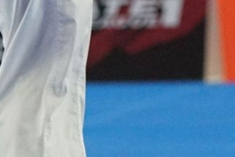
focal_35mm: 1135
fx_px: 7407
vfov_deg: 1.2
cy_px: -277
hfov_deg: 1.8
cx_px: 342
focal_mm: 135
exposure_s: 1/2000
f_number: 2.8
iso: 3200
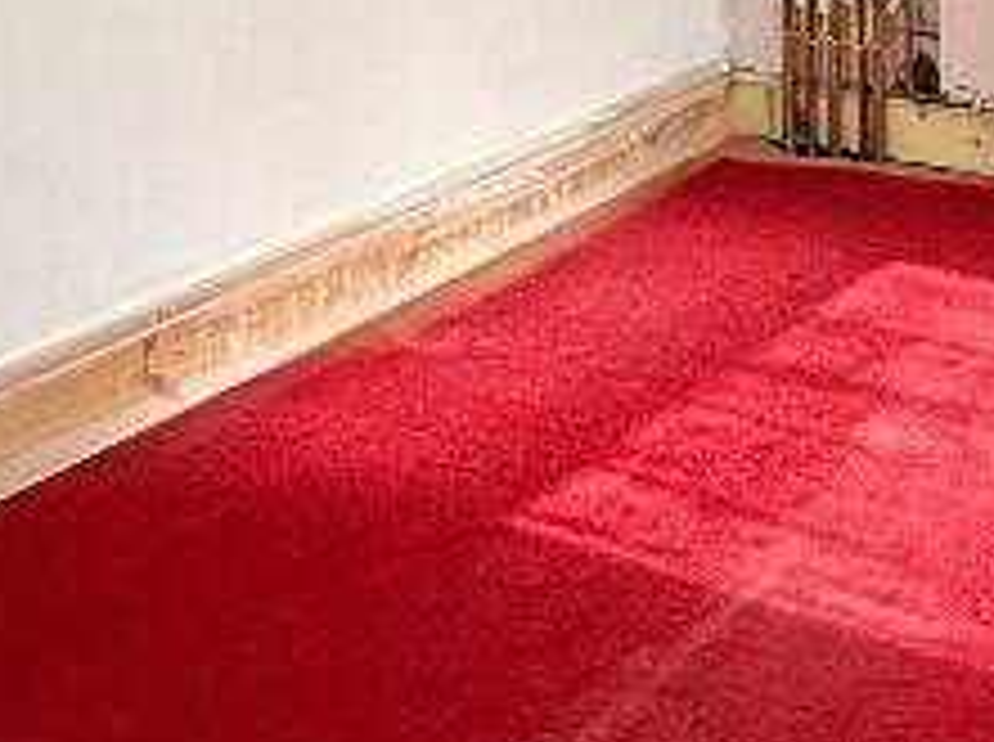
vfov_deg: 20.7
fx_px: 1863
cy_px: -198
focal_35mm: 65
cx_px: 1192
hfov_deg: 26.5
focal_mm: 2.22
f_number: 2.2
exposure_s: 1/268
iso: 50
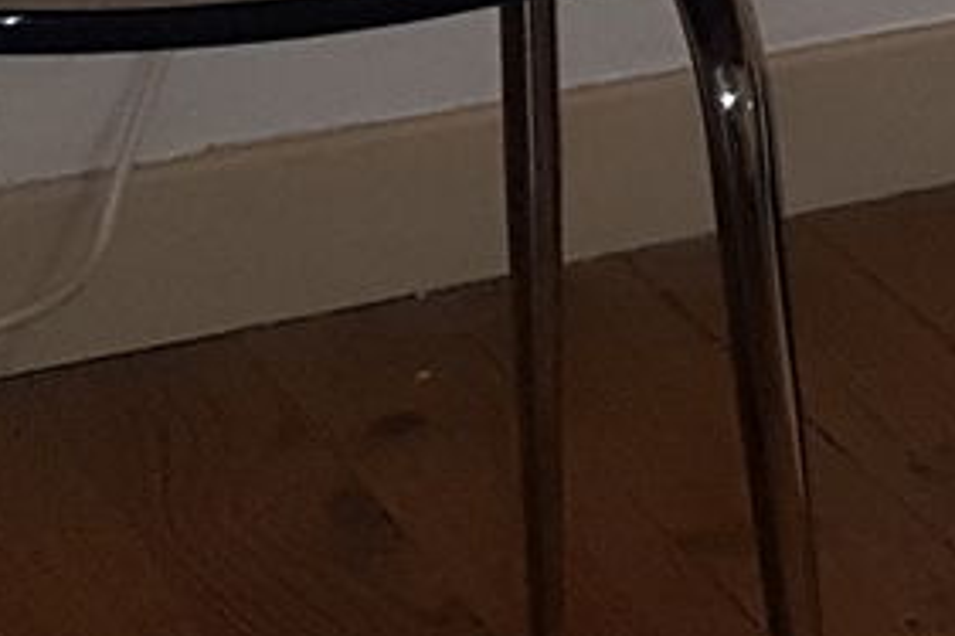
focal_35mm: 154
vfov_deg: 7.8
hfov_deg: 10.5
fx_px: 4083
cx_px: 2644
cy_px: -1245
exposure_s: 1/32
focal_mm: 4.2
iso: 125
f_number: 1.7
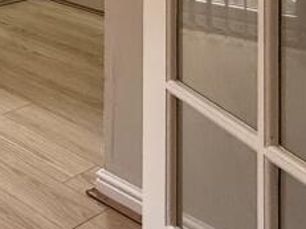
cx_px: -241
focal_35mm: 62
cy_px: -176
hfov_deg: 21.2
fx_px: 548
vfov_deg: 18.7
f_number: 2.2
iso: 200
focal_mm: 2.22
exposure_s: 1/100
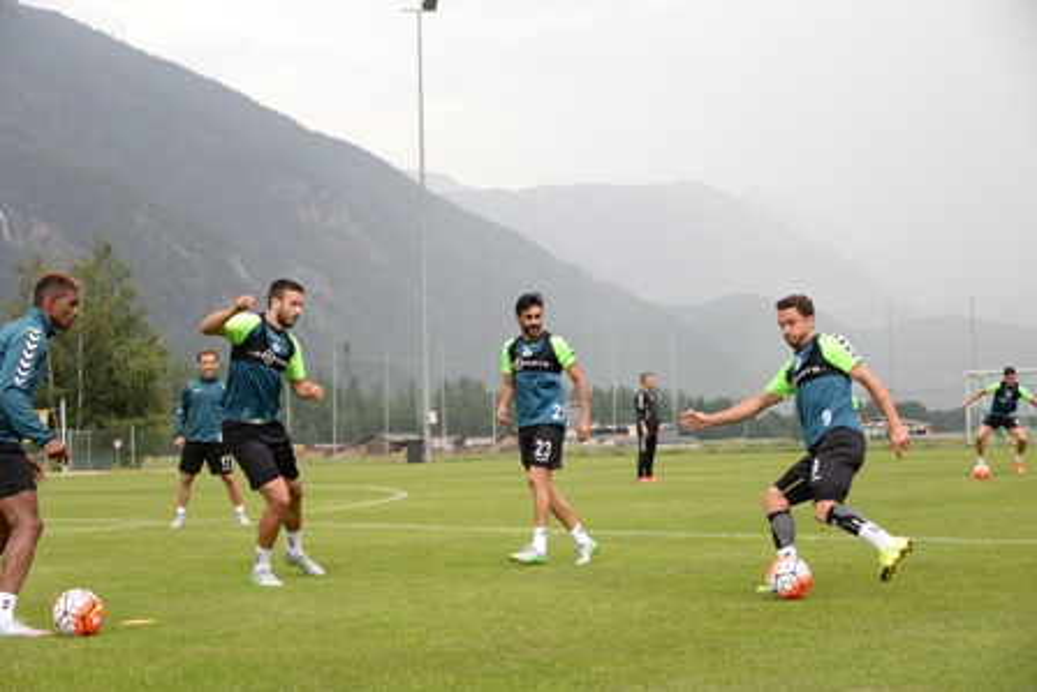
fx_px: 1786
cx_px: 518
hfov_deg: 32.4
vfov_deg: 21.9
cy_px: 346
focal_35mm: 62
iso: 2000
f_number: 4.8
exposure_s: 1/800
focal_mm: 62
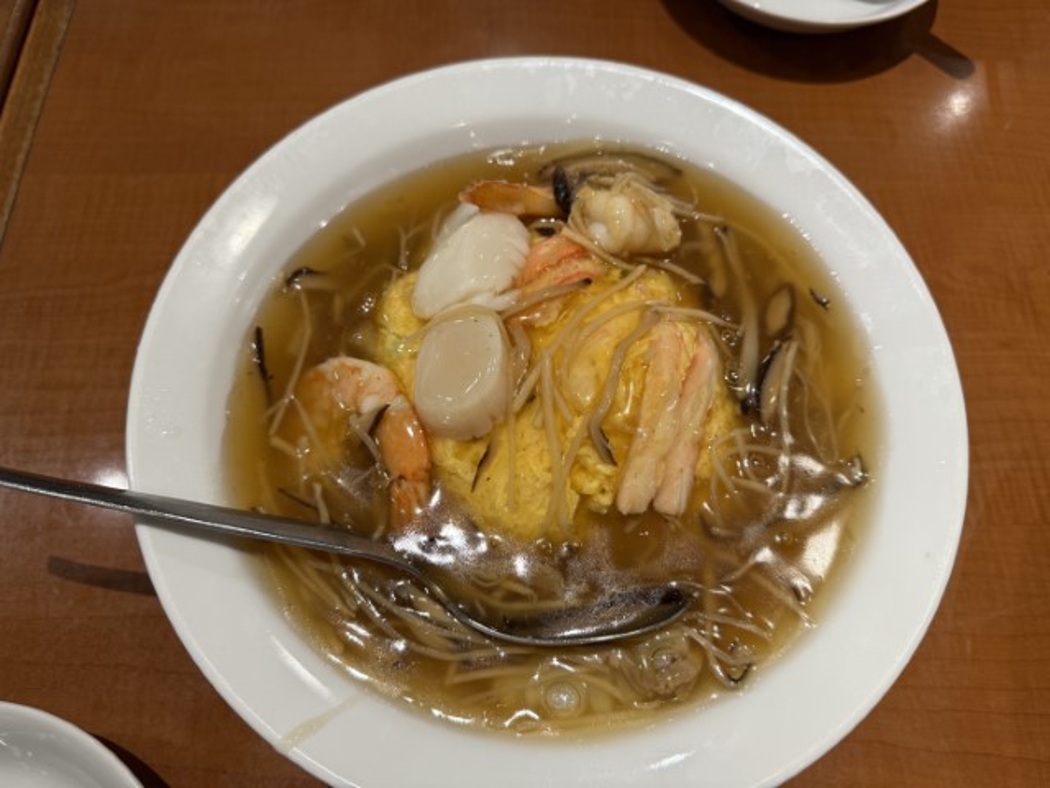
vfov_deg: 56.8
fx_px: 728
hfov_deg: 71.6
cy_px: 394
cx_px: 525
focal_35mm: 24
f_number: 1.78
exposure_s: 1/120
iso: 125
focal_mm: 6.76
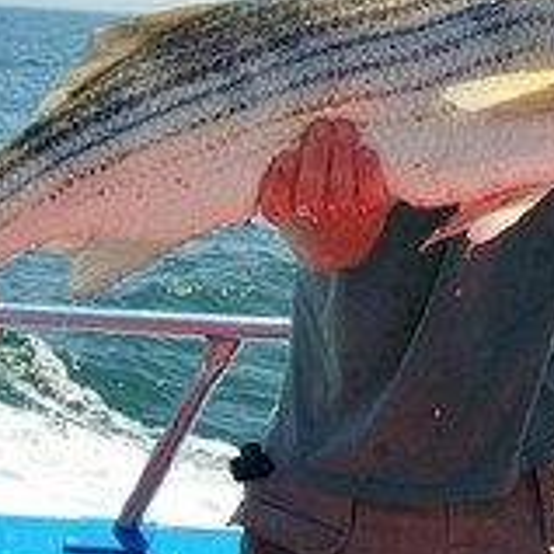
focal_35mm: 80
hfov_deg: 21.6
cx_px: 376
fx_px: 1449
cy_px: 91
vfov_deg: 21.3
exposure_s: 1/800
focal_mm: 5.85
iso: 64
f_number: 4
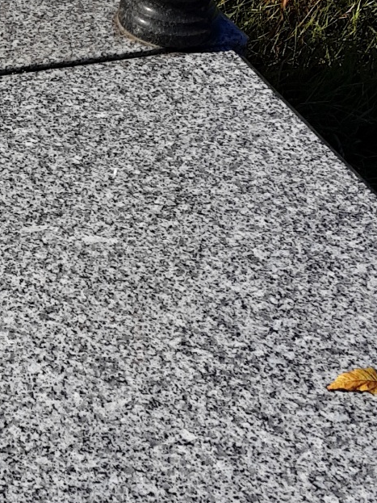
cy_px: 138
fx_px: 1278
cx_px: -129
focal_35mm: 88
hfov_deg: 15.8
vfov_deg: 22.1
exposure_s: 1/2000
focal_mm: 2.9
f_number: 1.9
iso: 40
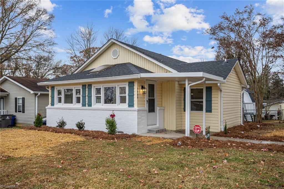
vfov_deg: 43.5
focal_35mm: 30
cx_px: 142
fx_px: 236
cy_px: 94
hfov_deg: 62.0
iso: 200
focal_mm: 30
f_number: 7.1
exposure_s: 1/160
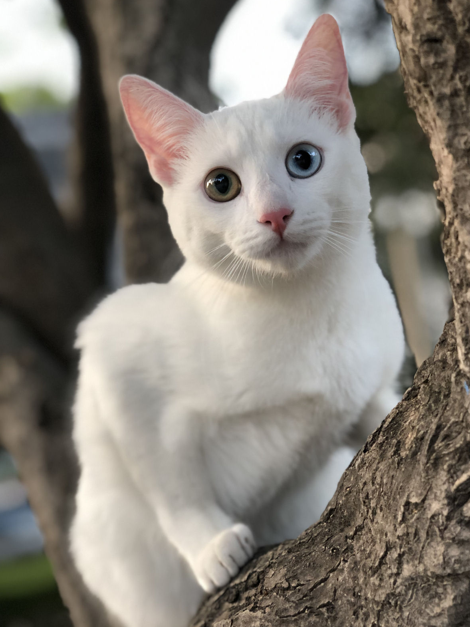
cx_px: 239
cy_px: 314
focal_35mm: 53
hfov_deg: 27.5
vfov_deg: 36.2
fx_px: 960
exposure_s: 1/60
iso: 100
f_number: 2.4
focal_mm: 6
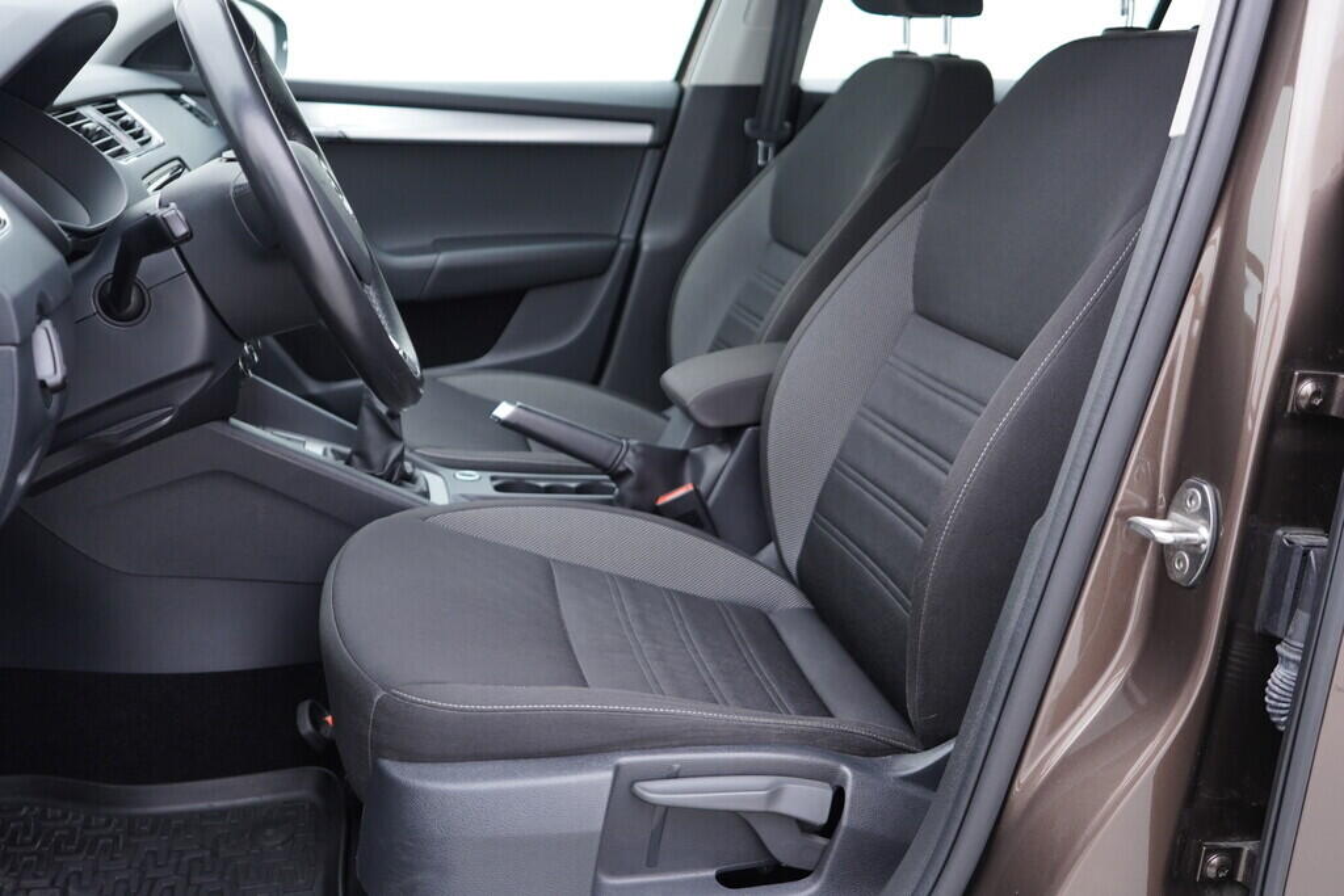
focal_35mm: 36
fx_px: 1344
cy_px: 448
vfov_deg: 36.9
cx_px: 672
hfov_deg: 53.1
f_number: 2.8
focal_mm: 24
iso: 250
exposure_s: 1/40
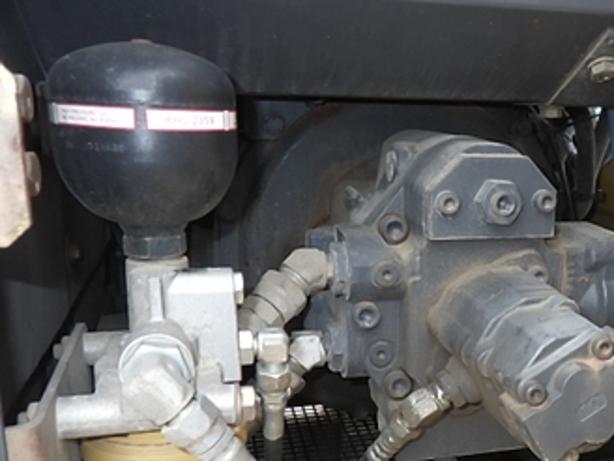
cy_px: 330
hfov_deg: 44.6
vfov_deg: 34.6
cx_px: 440
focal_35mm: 41
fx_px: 727
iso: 125
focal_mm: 5
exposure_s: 1/80
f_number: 3.5
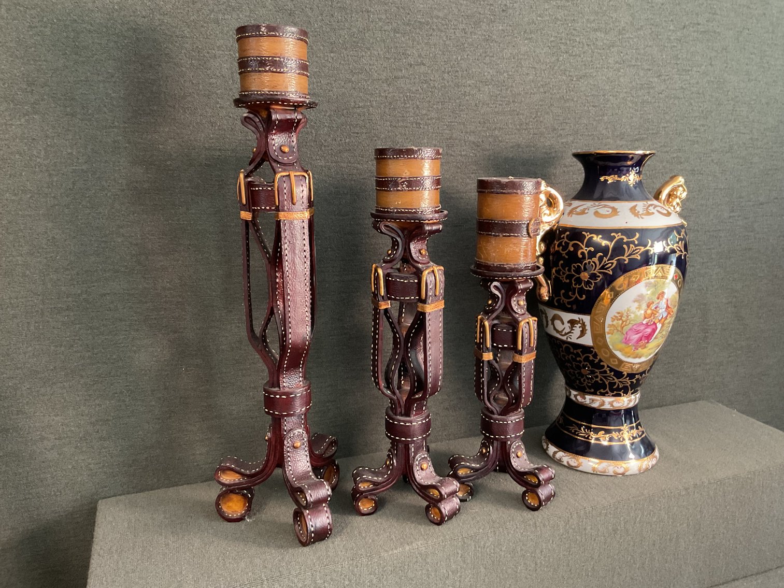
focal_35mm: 29
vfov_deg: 48.2
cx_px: 392
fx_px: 657
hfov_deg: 61.7
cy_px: 294
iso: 250
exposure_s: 1/30
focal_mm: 3
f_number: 1.8
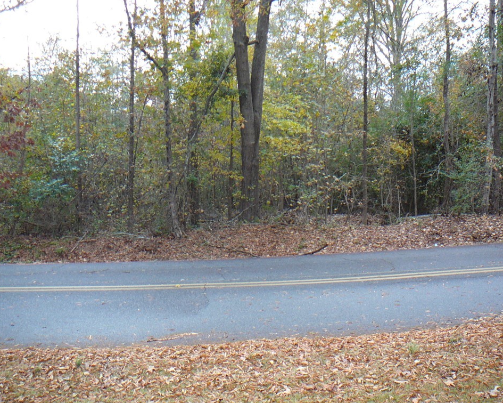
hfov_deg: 49.1
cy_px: 199
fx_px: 551
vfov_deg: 40.1
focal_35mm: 37
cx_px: 266
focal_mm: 5.2
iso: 80
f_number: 2.8
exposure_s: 1/50
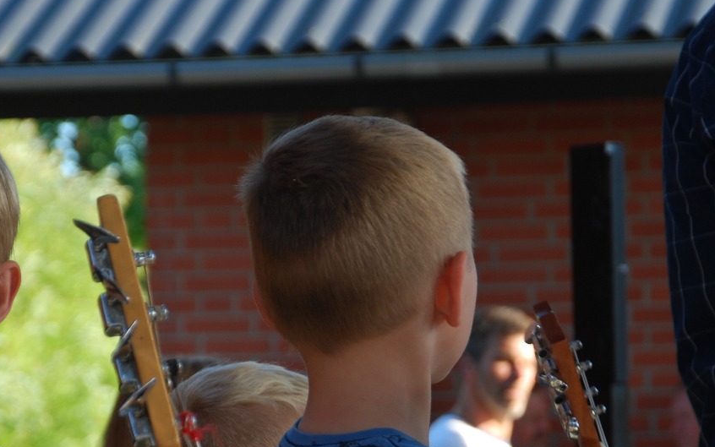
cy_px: 365
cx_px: 282
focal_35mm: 248
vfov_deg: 5.3
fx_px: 4833
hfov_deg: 8.5
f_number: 5.6
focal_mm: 85
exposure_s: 1/160
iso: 200
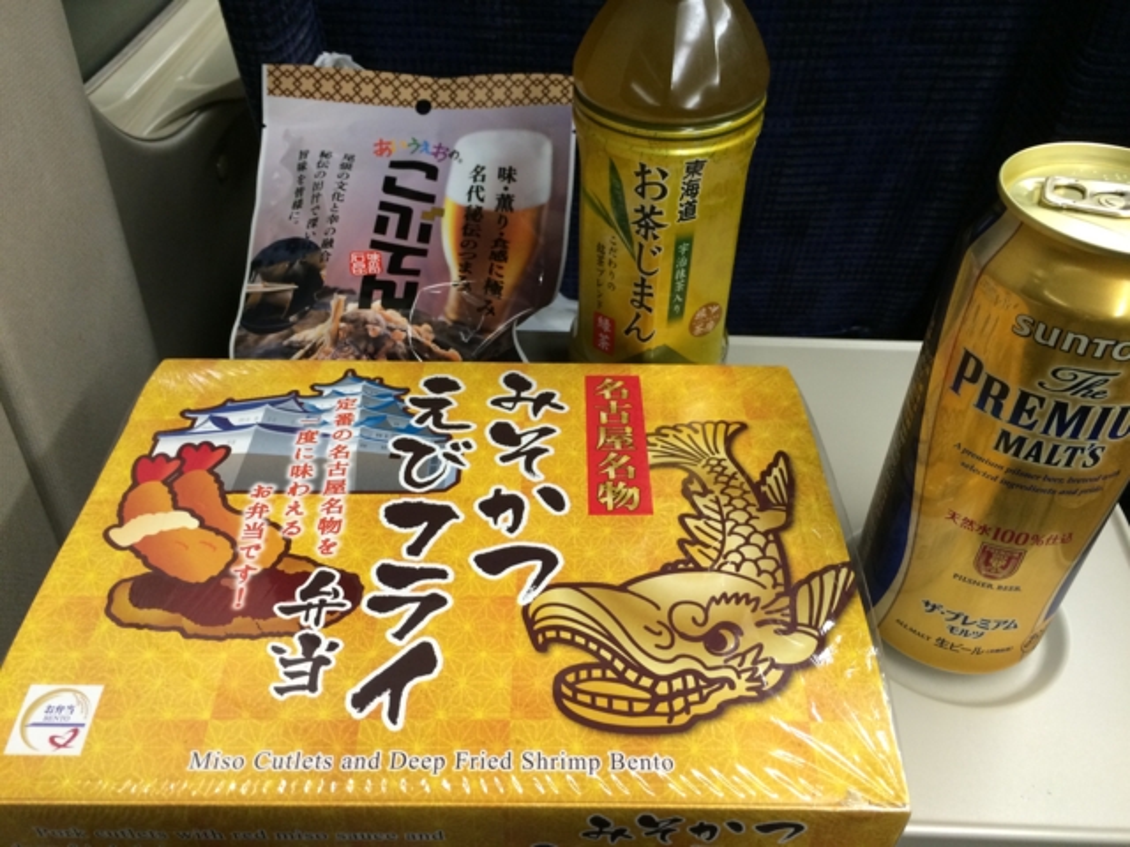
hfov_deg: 61.7
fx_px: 947
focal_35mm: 29
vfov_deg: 48.2
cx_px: 565
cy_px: 424
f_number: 2.2
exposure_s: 1/30
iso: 160
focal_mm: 4.15
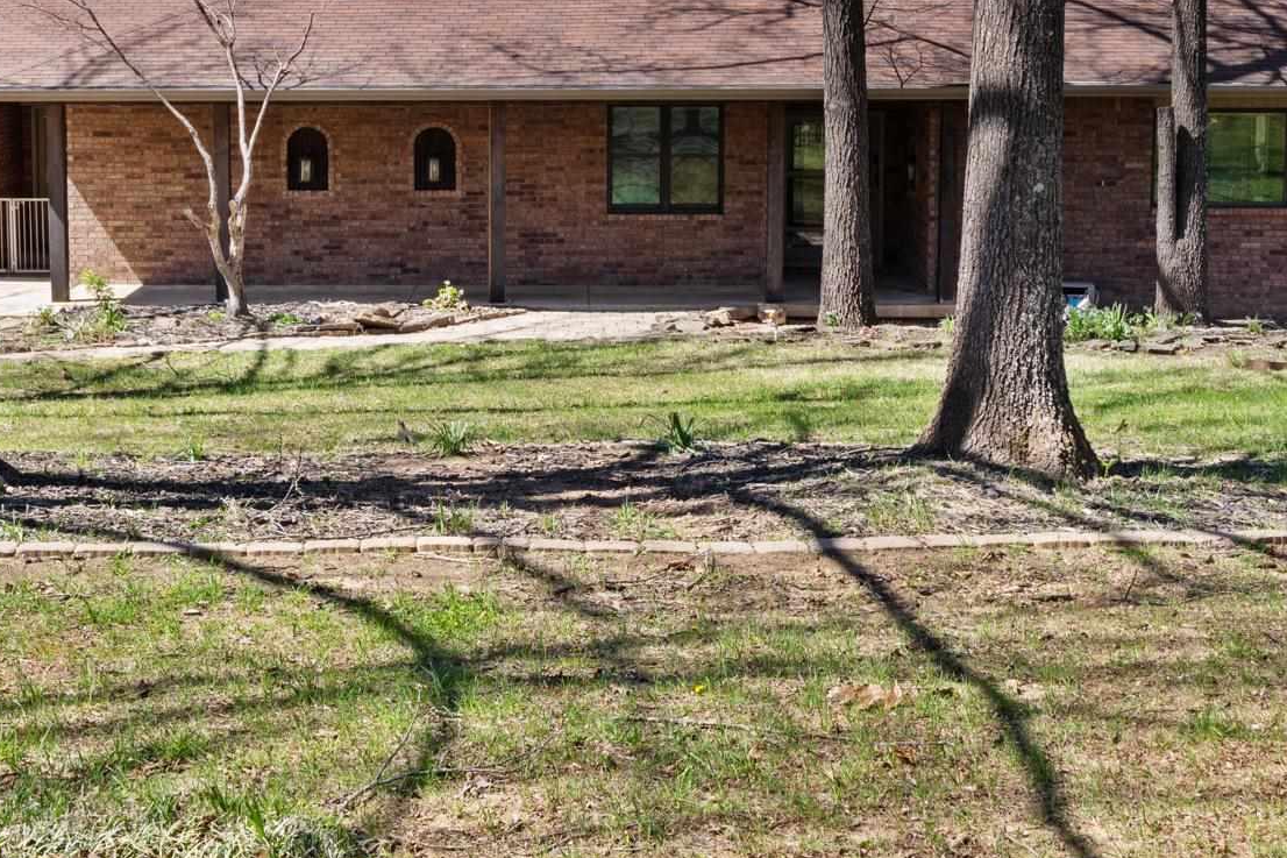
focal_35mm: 53
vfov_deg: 24.8
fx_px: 1903
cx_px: 471
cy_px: 129
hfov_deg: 37.1
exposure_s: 1/80
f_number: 9
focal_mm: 15.7
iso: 200
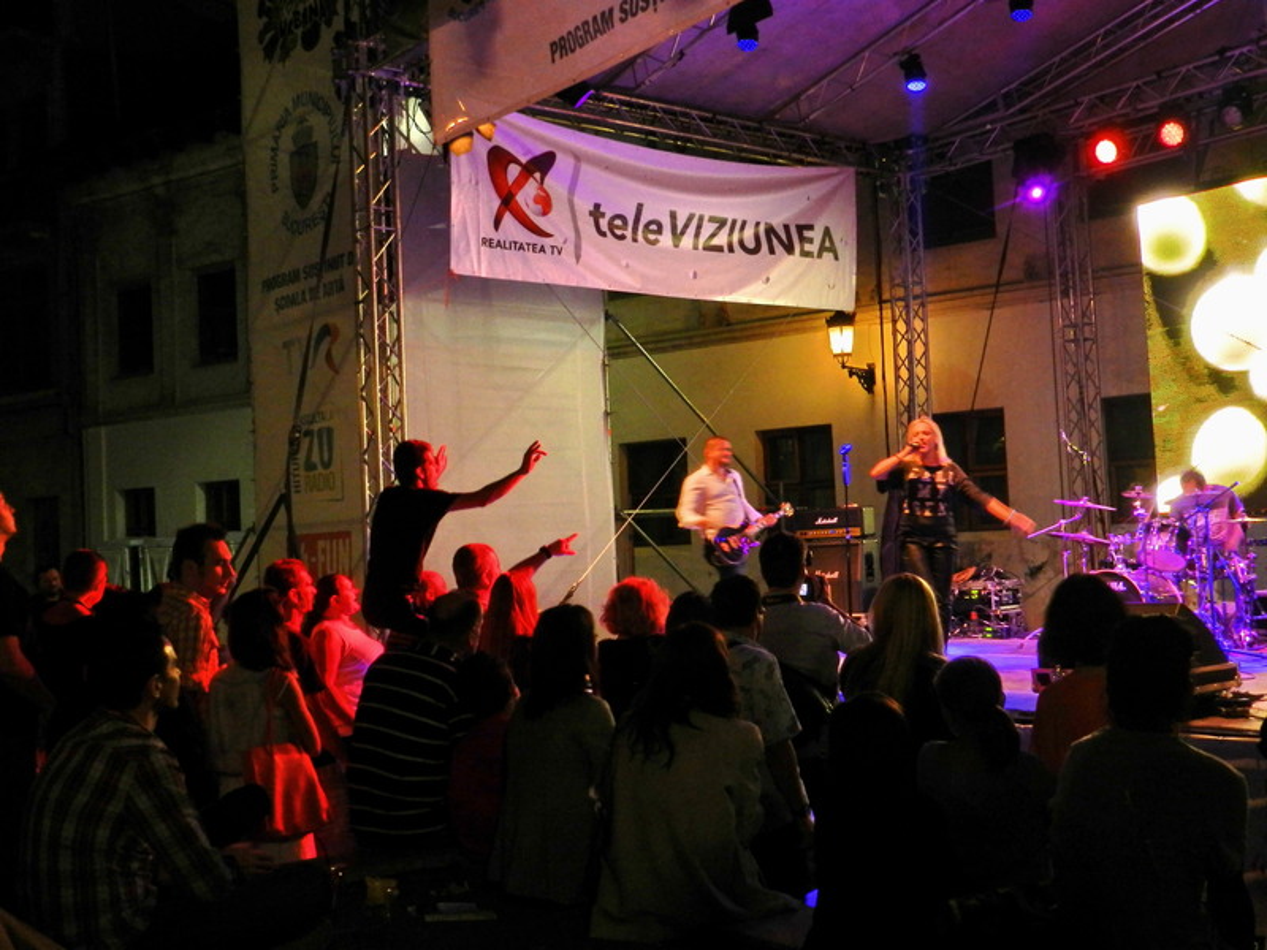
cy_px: 475
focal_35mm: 38
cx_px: 634
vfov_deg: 37.7
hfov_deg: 49.0
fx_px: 1391
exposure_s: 1/15
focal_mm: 6.7
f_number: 4
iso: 400
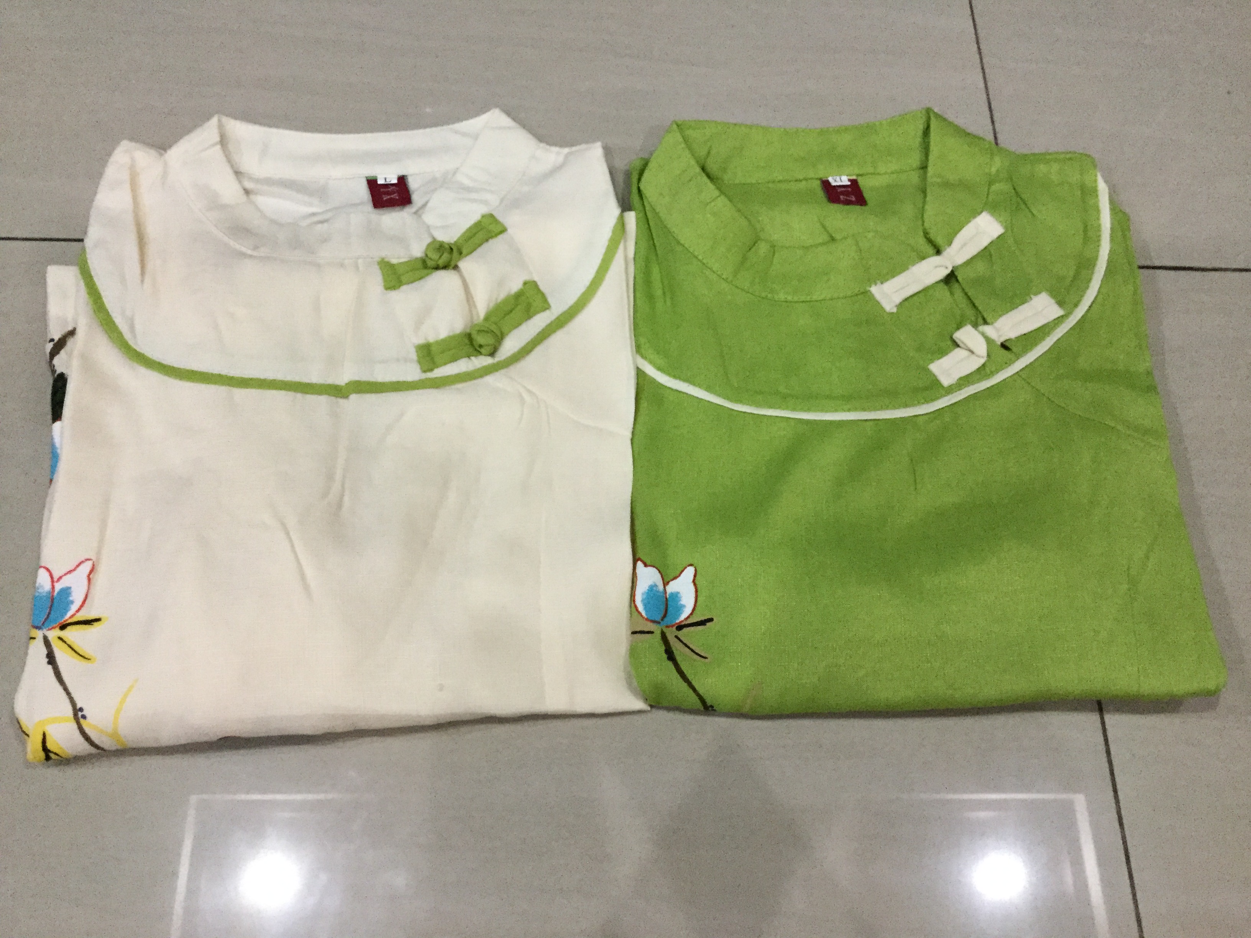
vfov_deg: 45.4
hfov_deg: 58.4
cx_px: 626
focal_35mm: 31
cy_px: 469
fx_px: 1120
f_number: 2.4
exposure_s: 1/17
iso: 250
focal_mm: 3.3
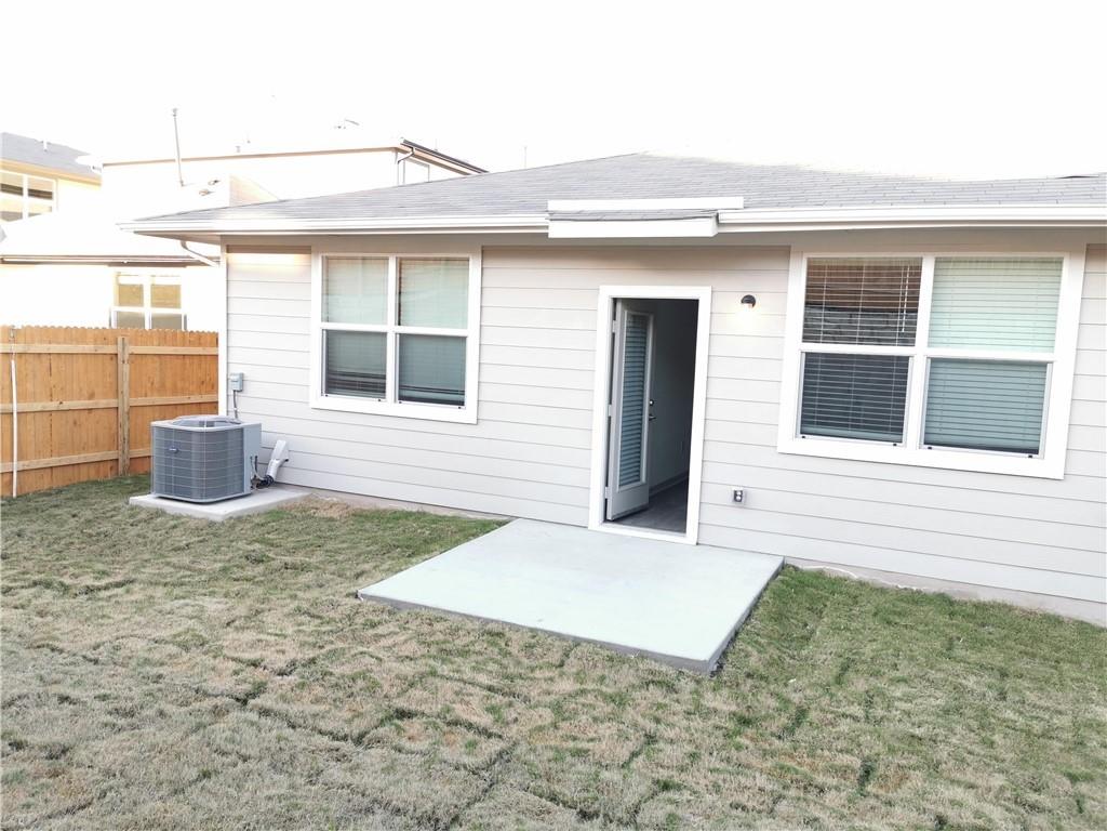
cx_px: 554
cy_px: 416
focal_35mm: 27
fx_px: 863
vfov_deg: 51.4
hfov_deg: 65.3
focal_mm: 5.56
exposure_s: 1/120
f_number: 1.6
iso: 50
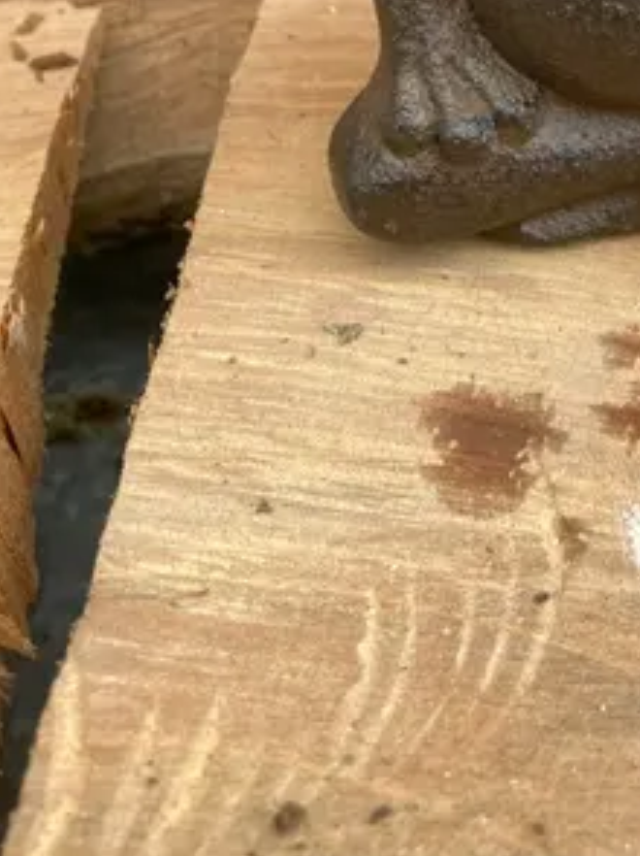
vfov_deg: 29.5
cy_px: -15
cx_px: 625
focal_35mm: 61
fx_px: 1506
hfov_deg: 23.1
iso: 50
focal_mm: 3.99
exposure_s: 1/121
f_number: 1.8
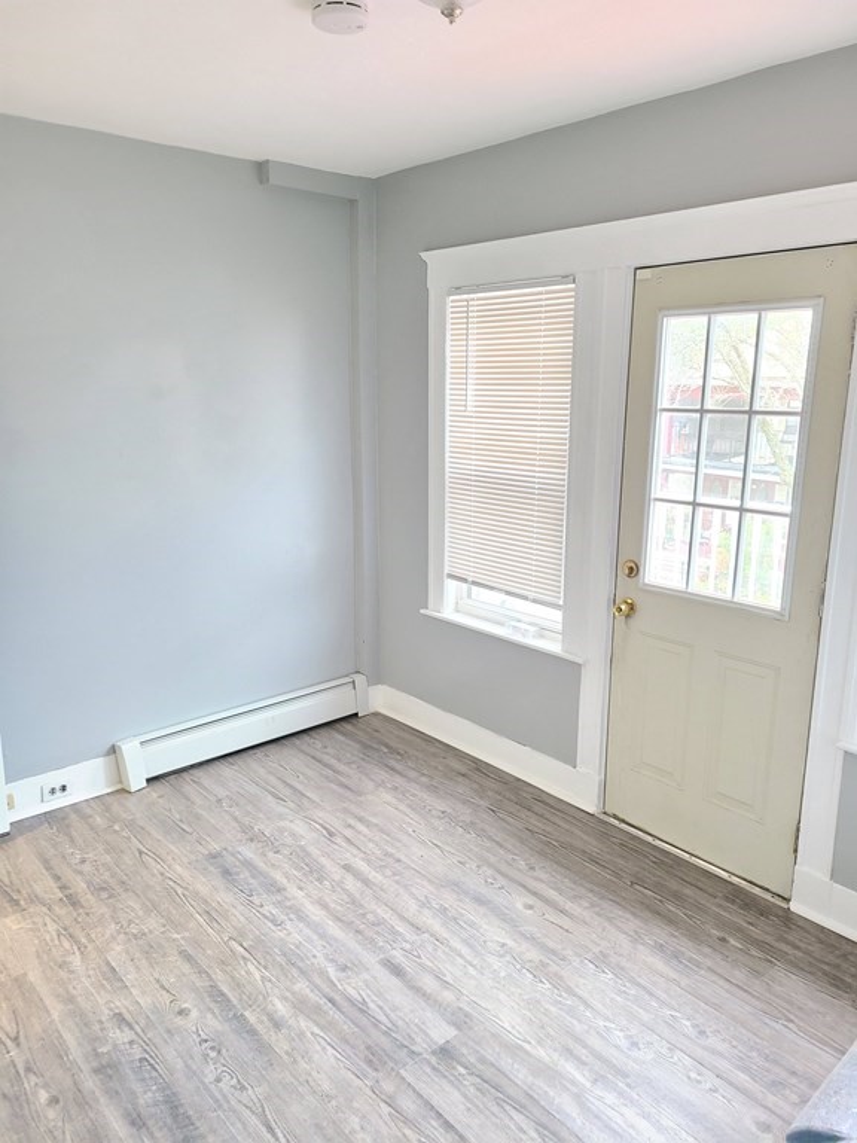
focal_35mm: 26
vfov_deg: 67.3
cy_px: 572
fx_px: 858
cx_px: 428
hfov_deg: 53.1
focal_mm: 5.4
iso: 640
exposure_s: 1/39
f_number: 1.8
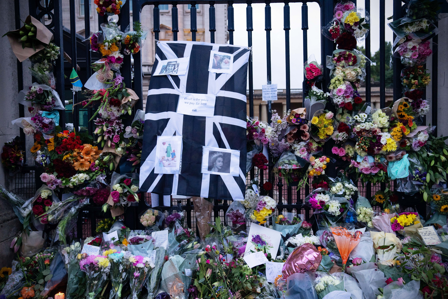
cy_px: 150
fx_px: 386
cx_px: 224
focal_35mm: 31
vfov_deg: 42.3
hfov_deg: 60.3
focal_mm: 31
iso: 2500
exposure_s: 1/640
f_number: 3.2
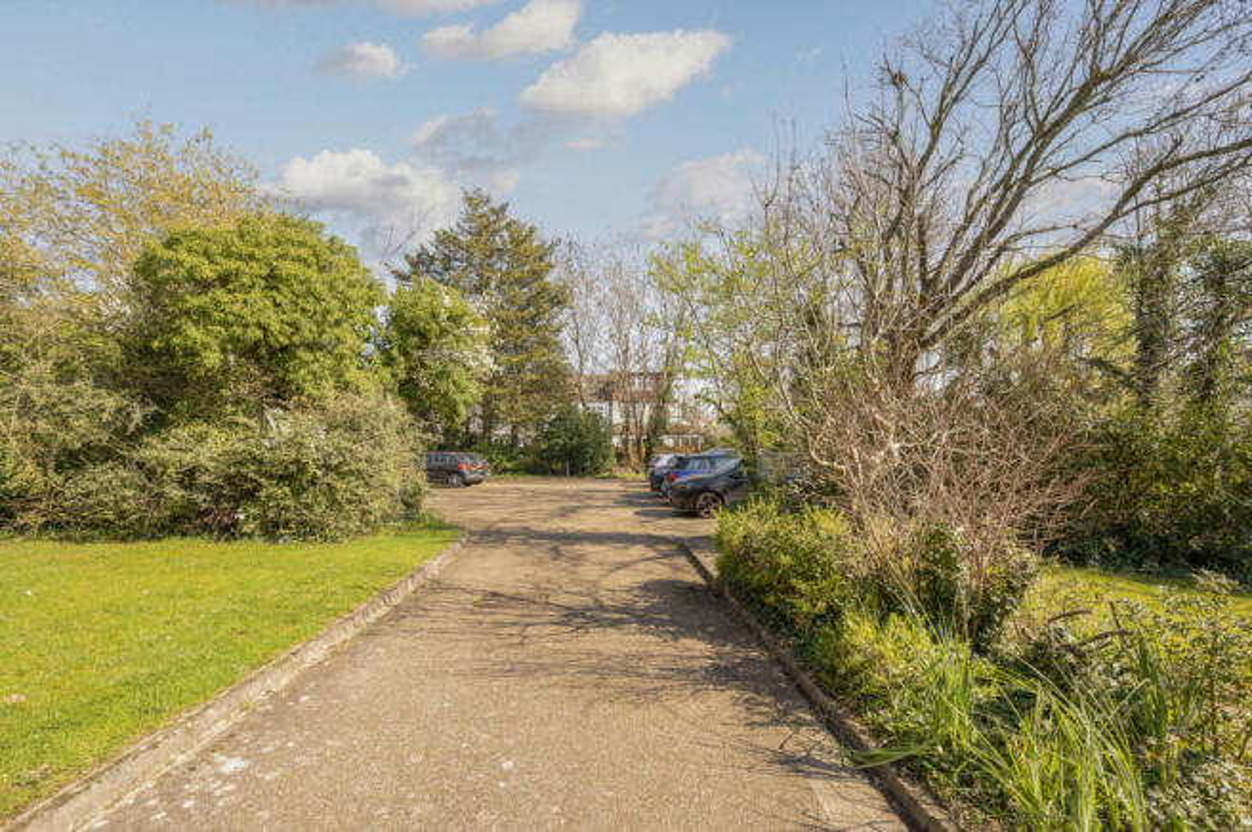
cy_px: 416
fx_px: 486
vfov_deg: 81.1
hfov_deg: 104.3
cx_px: 626
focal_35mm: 14
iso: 200
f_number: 8
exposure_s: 1/200
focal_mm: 14
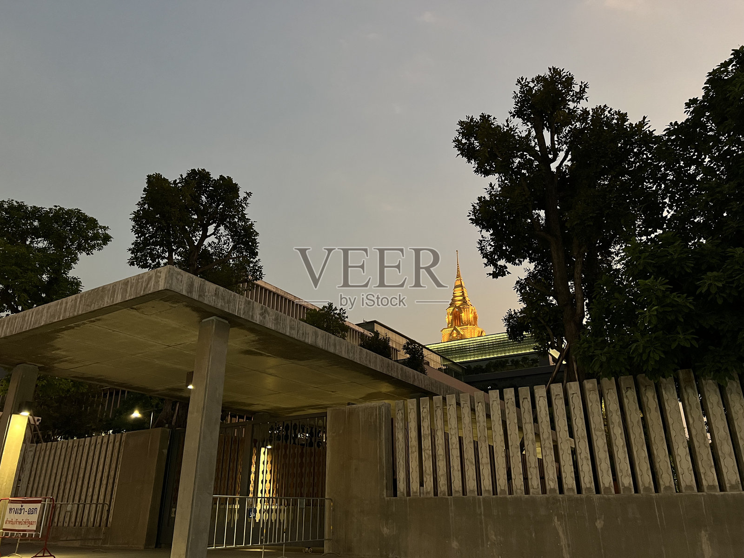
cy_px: 279
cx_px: 372
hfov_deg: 67.3
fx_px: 559
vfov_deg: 53.1
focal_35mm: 26
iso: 500
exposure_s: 1/33
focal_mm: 5.7
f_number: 1.5
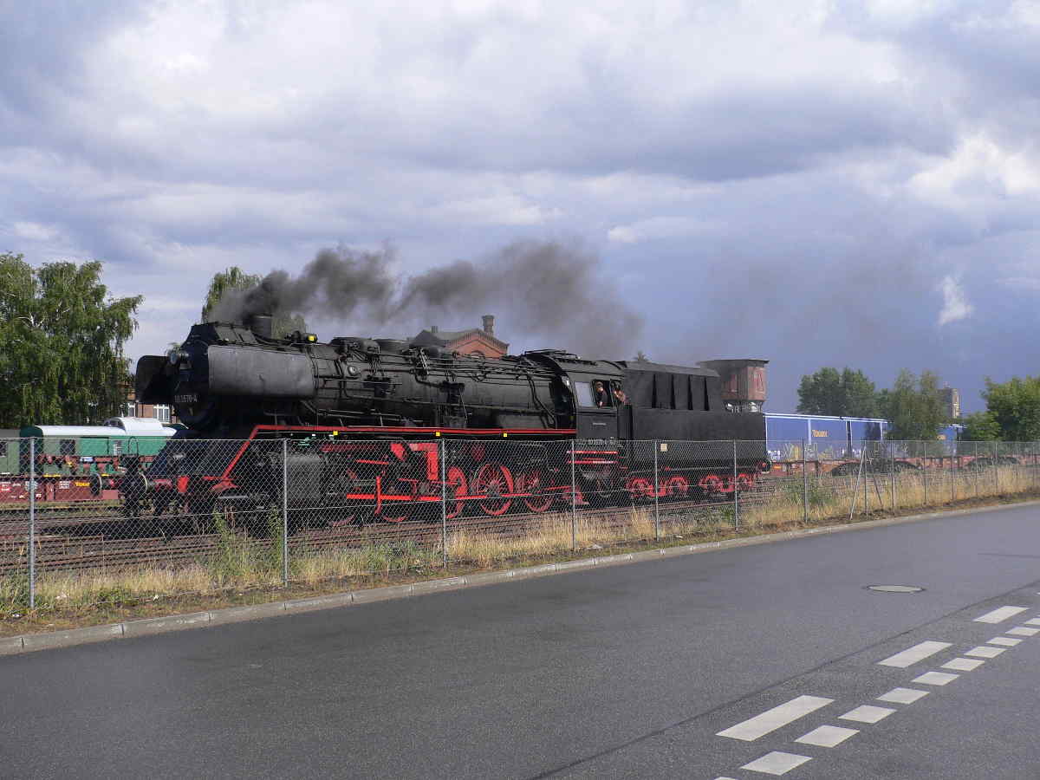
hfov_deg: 52.6
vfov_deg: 40.7
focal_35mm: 35
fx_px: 1052
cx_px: 520
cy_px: 390
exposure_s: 1/500
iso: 100
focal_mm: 5.8
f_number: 5.6
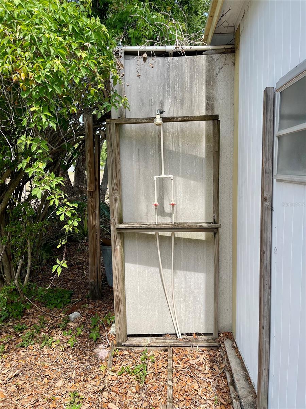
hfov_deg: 54.9
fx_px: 295
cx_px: 153
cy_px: 204
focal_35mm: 25
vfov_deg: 69.4
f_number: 1.6
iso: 32
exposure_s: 1/985
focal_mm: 5.1
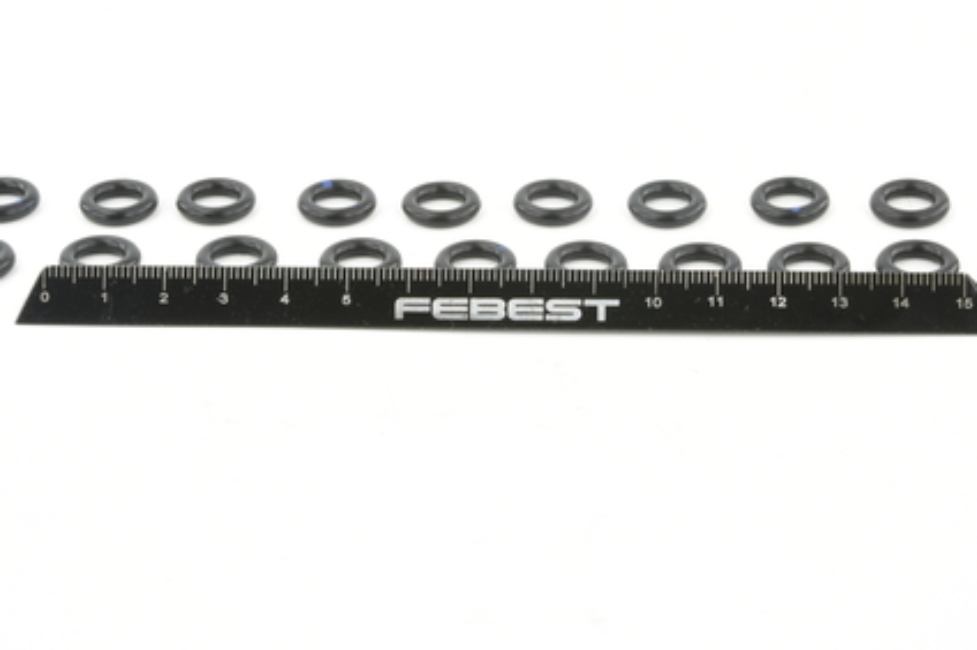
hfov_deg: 20.0
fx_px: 2766
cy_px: 233
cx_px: 507
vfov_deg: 13.4
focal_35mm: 102
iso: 100
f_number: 29
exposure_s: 1/2.5
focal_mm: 60
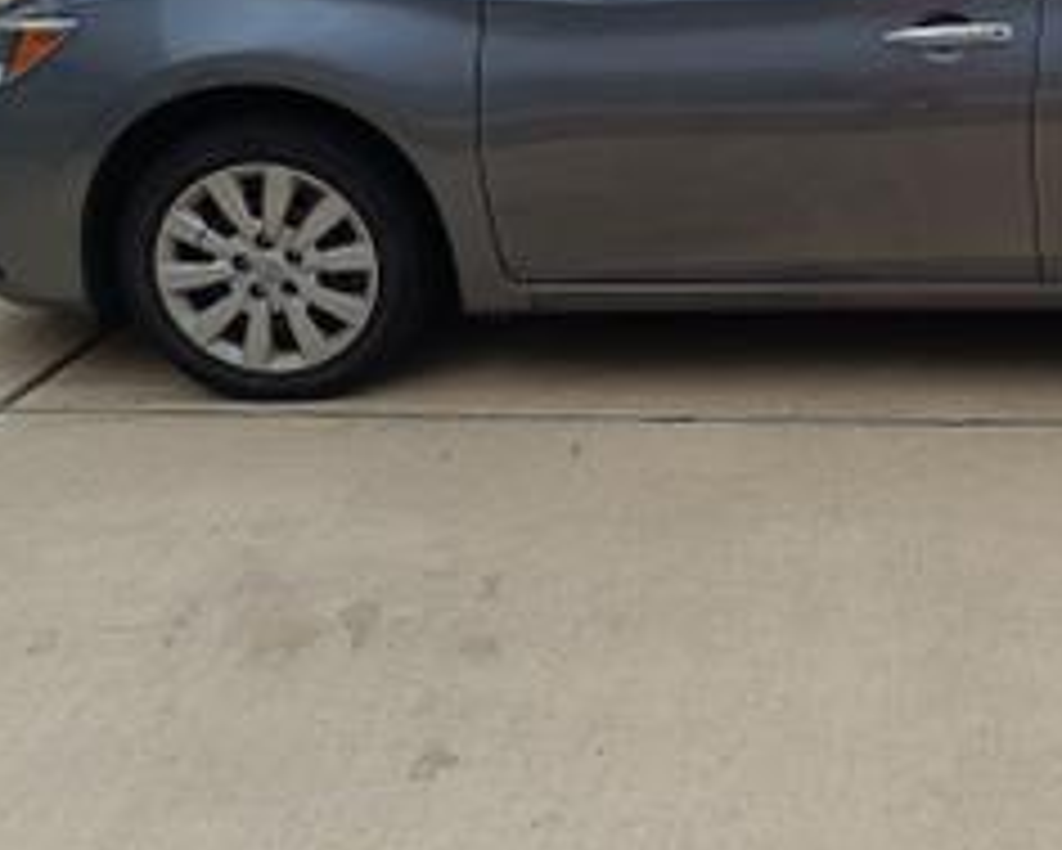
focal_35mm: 50
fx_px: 1572
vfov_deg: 29.4
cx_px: 945
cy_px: 130
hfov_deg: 35.3
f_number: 1.88
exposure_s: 1/217
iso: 51
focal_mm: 5.59
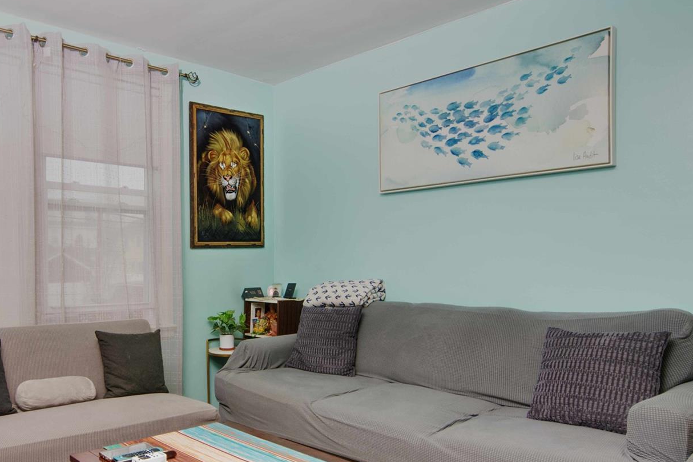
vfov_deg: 46.4
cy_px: 272
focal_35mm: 28
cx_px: 213
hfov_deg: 63.5
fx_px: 536
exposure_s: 1/15
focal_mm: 11
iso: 320
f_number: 9
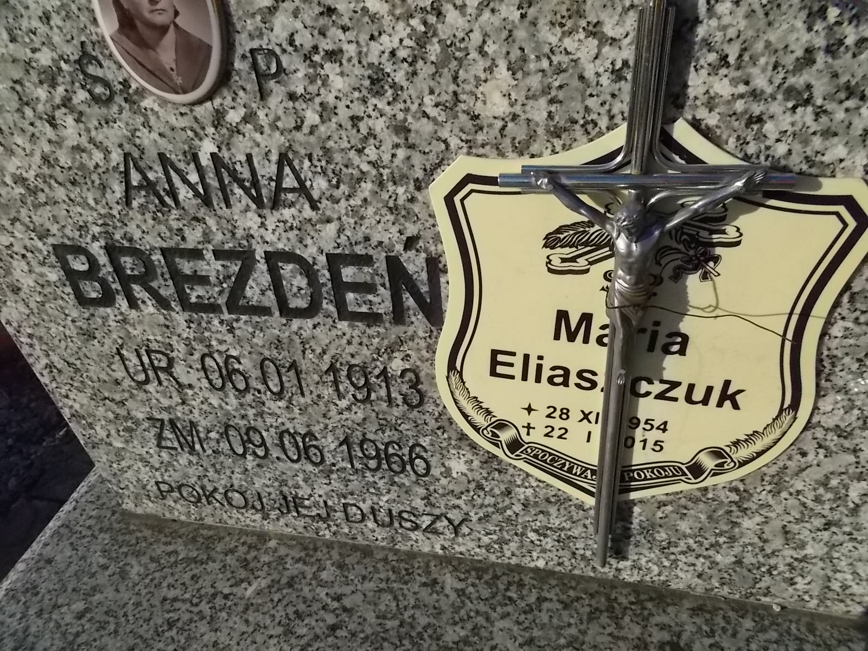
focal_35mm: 26
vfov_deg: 53.1
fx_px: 652
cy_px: 326
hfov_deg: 67.3
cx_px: 434
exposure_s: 1/1250
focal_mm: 4.6
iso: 400
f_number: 8
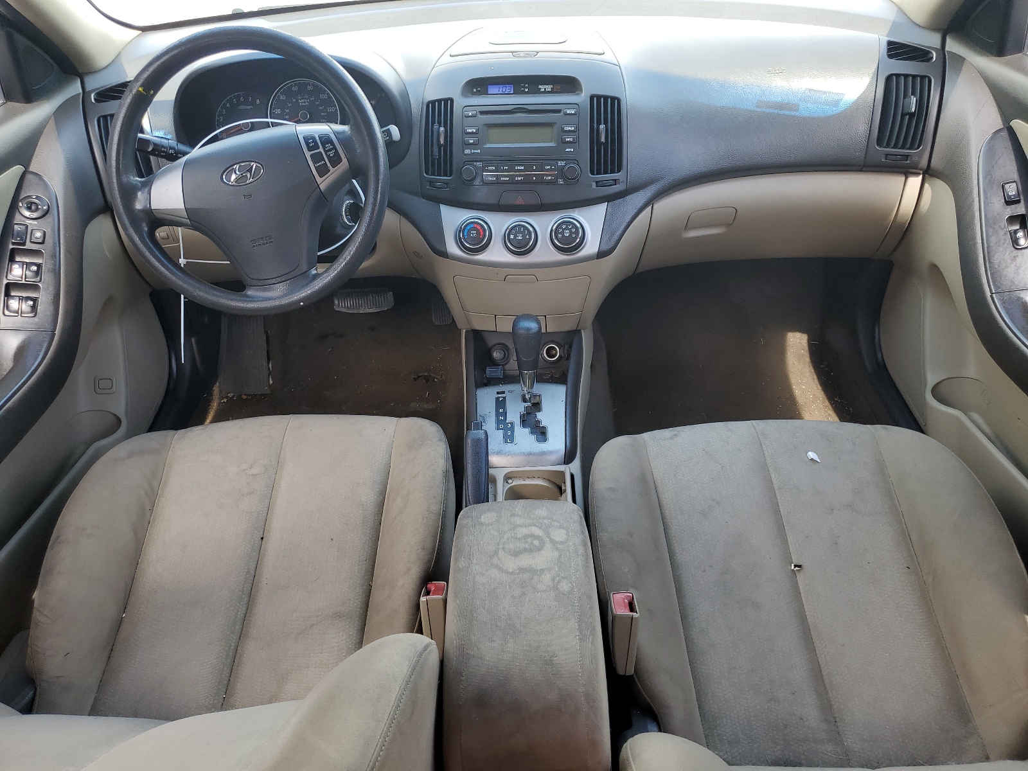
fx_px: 772
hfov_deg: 67.3
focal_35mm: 26
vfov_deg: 53.1
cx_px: 514
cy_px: 386
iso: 50
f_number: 1.5
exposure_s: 1/147
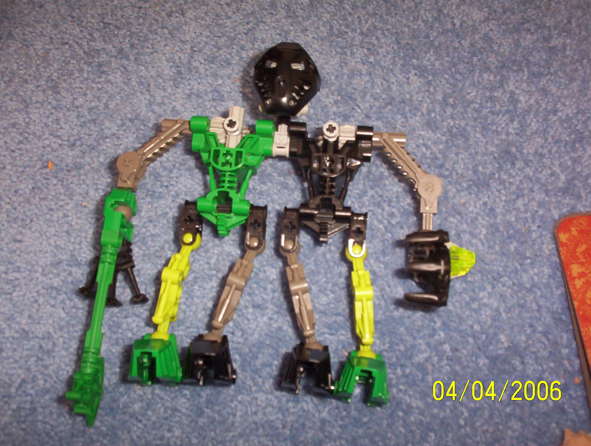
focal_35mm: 39
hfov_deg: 47.8
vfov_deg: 37.0
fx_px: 667
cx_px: 296
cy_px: 223
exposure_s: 1/30
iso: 140
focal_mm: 6
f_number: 4.5
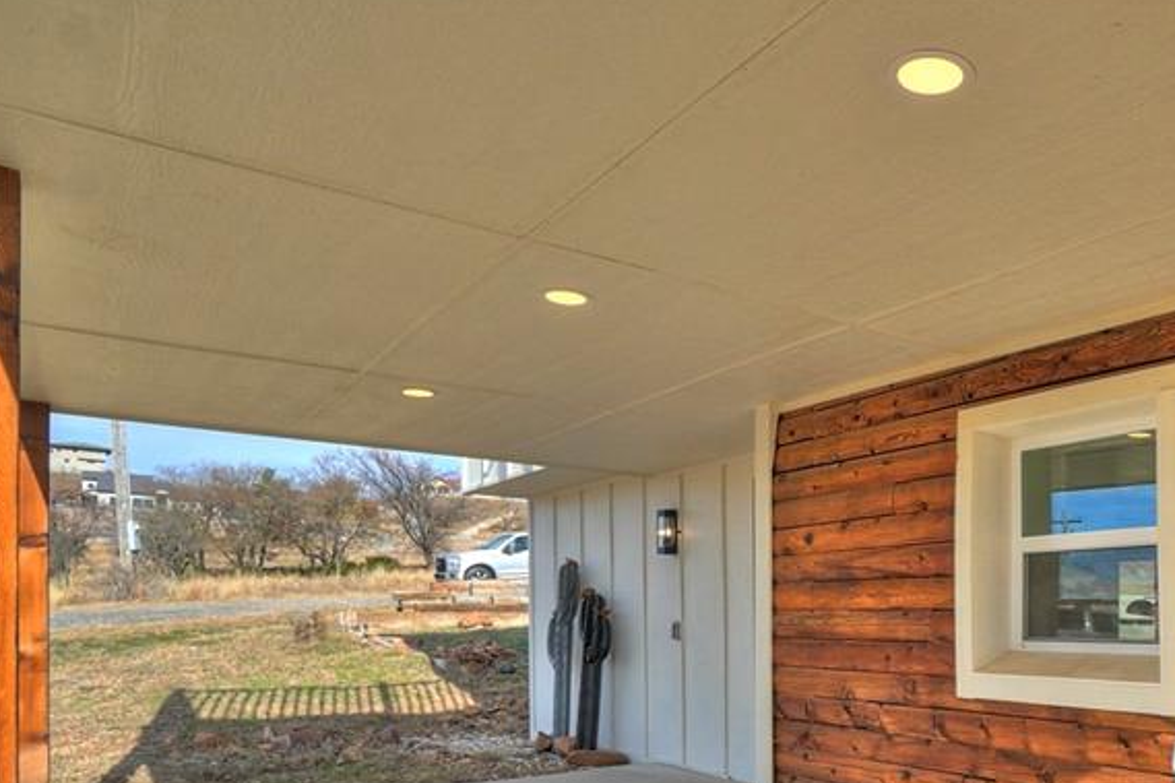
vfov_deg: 45.1
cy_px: 644
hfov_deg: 61.1
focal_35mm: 27
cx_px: 962
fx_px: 881
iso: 200
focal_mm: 10
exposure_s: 1/500
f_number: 9
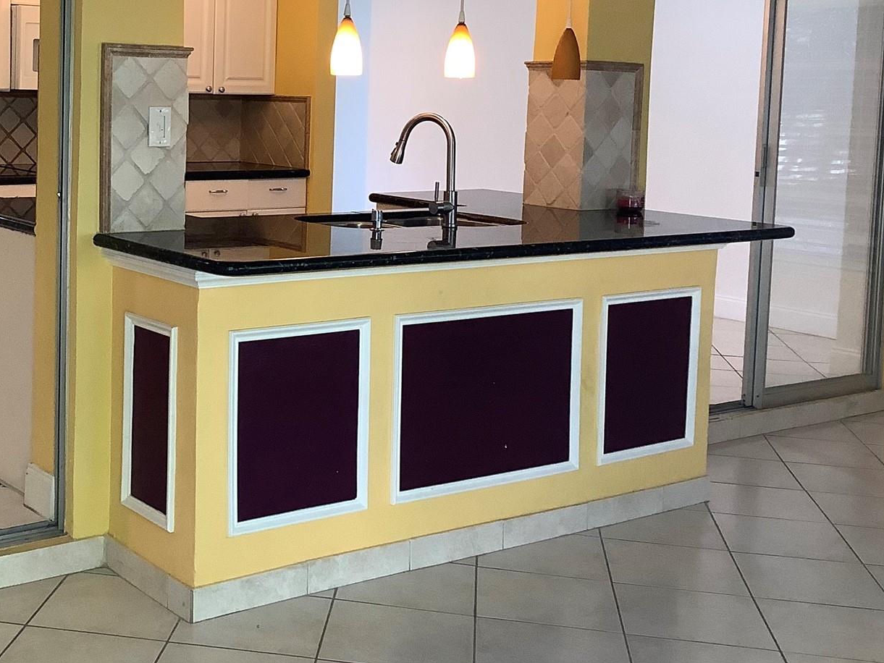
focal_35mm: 52
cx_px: 182
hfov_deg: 35.7
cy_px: 197
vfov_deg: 27.8
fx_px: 1328
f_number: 2.4
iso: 100
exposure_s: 1/50
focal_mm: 3.3
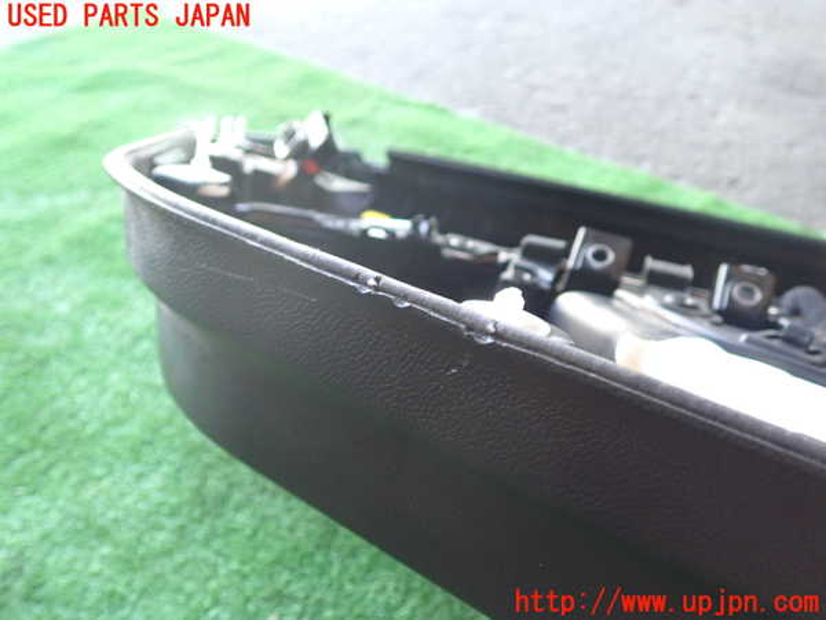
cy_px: 310
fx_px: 716
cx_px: 413
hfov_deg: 60.0
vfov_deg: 46.8
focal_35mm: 30
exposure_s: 1/30
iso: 250
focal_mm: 5.4
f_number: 2.3
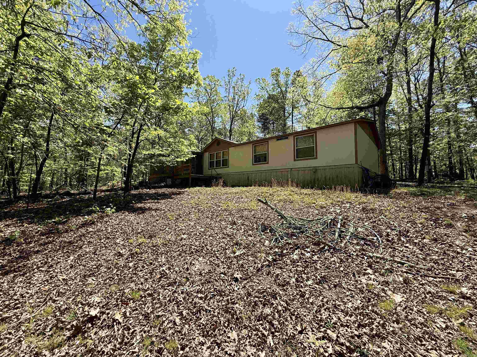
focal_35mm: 14
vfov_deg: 85.7
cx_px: 238
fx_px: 193
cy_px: 178
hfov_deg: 102.1
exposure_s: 1/985
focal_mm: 2.22
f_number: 2.2
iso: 50
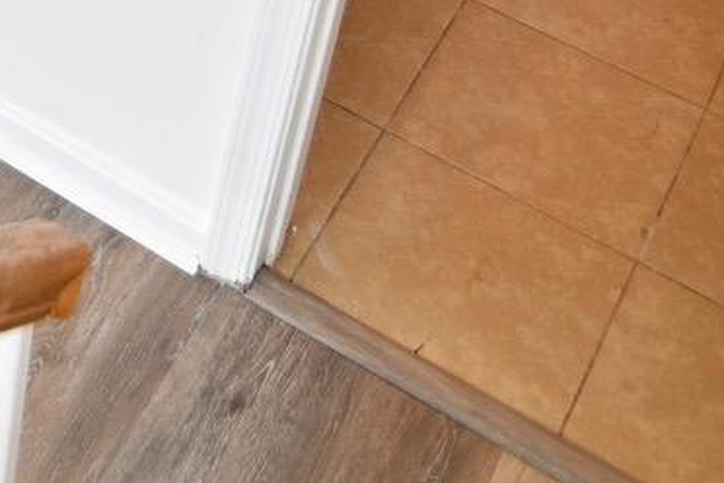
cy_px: -573
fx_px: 1770
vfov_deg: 12.9
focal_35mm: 88
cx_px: -450
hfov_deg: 19.3
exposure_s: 1/100
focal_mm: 16
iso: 100
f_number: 2.8
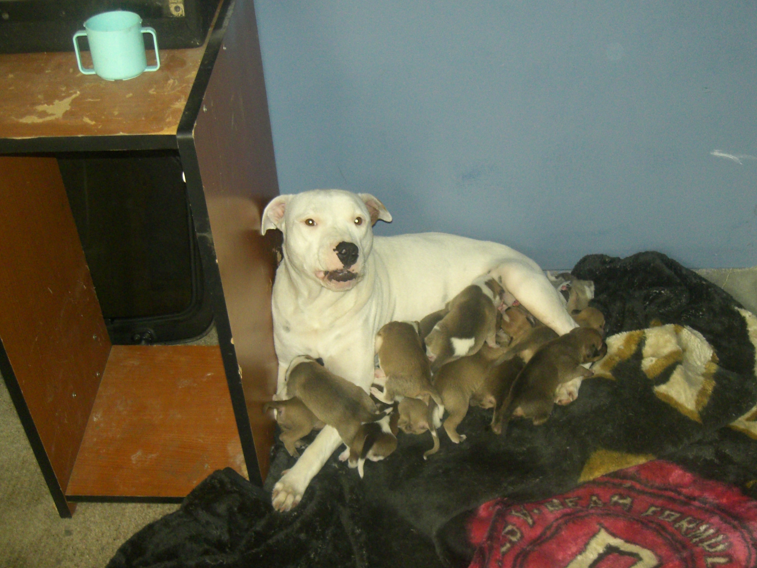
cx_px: 416
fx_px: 962
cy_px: 319
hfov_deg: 42.9
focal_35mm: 44
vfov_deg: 32.8
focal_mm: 6.3
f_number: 3.1
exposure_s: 1/60
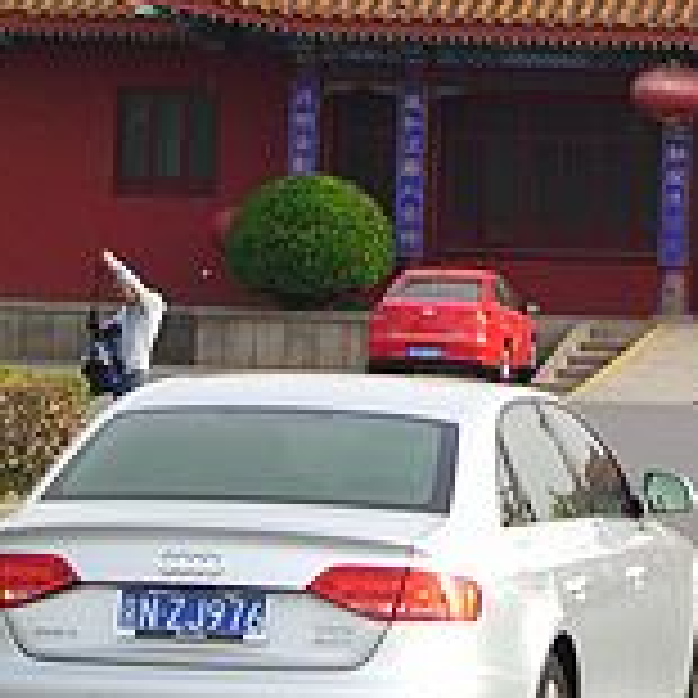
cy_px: 59
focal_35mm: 260
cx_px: 874
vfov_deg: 6.7
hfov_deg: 6.7
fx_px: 5931
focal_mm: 18.6
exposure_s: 1/250
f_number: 5.2
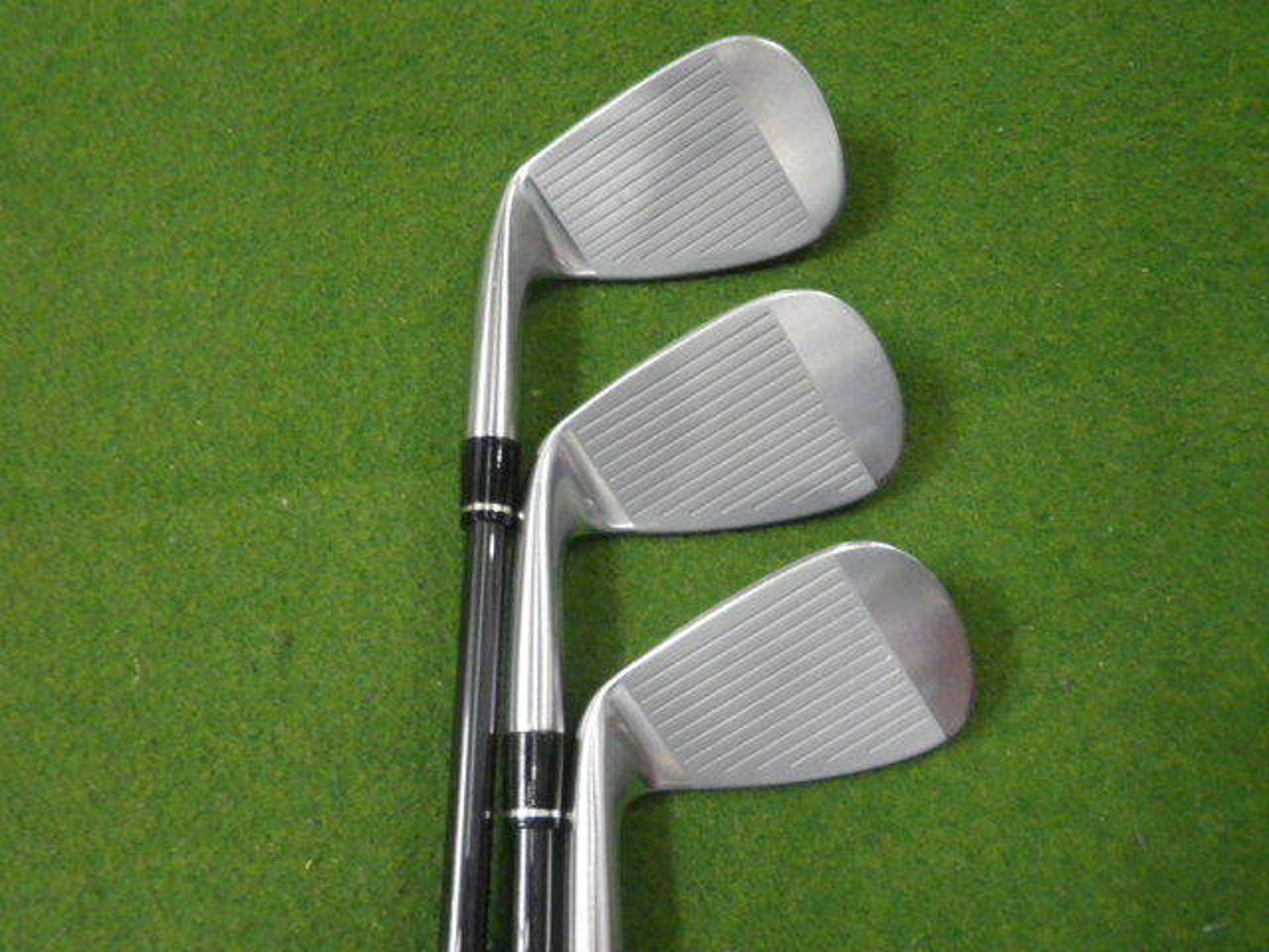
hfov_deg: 55.4
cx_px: 634
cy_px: 476
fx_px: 1210
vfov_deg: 42.9
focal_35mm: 33
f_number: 3.8
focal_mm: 6
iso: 640
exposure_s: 1/20
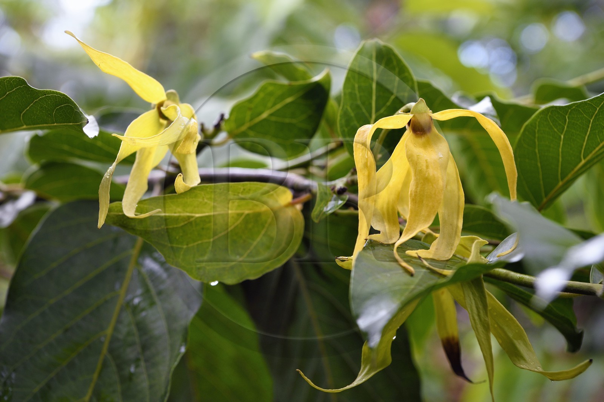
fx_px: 1173
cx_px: 302
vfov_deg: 19.4
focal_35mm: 70
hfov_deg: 28.9
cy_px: 201
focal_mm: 70
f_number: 8
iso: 800
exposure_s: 1/125
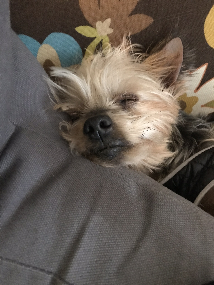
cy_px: 142
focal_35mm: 28
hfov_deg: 49.7
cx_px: 107
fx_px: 231
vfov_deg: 63.4
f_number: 1.8
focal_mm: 3.99
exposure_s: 1/4
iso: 80
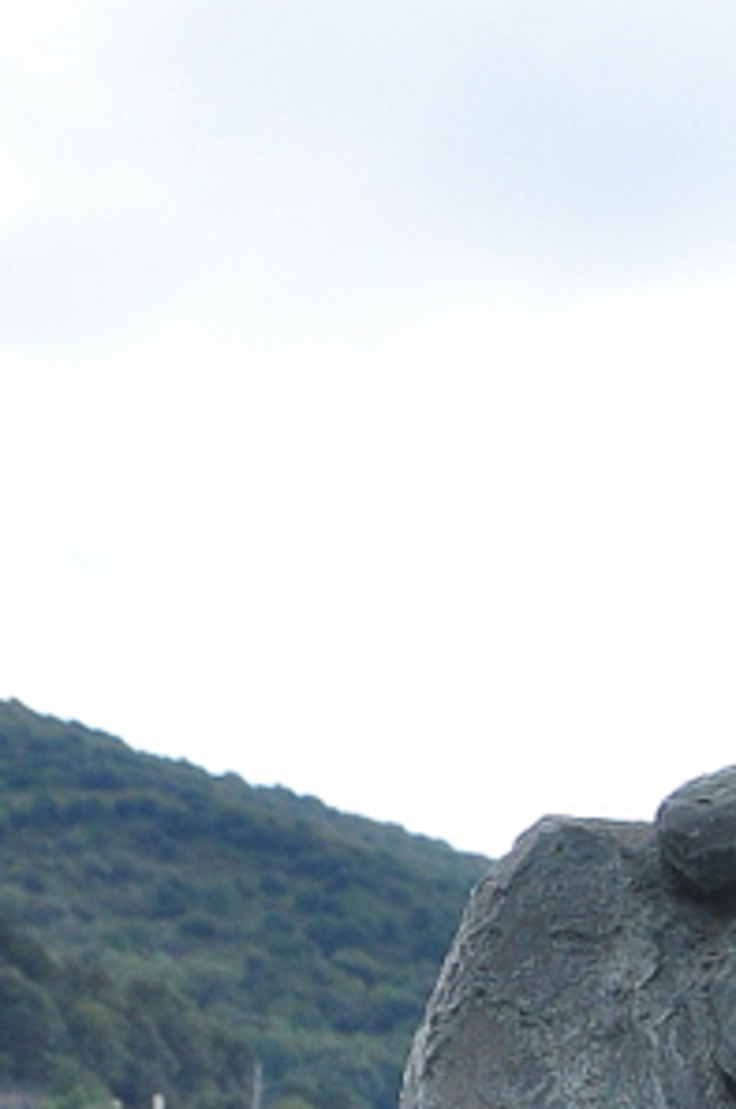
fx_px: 6339
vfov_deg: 9.6
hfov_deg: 6.5
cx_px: 1321
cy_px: 1863
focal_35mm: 206
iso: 400
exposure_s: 1/500
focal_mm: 34
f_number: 11
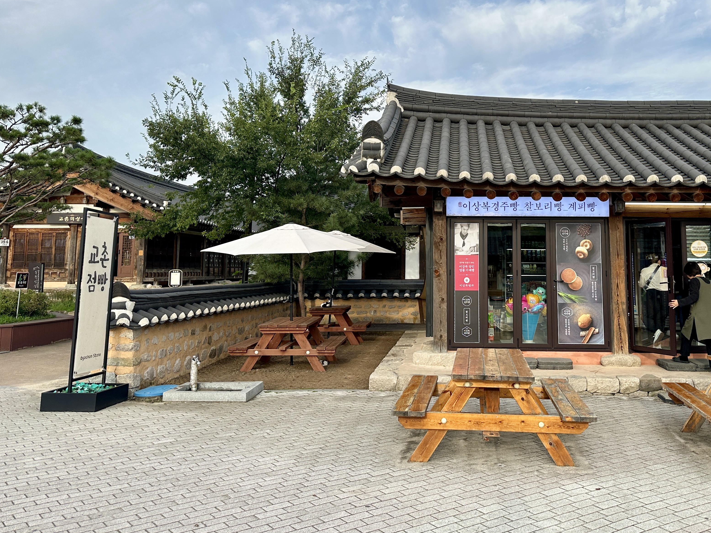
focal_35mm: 31
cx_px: 449
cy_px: 206
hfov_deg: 57.6
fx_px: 637
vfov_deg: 45.1
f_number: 1.78
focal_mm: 6.86
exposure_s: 1/1587
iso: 80
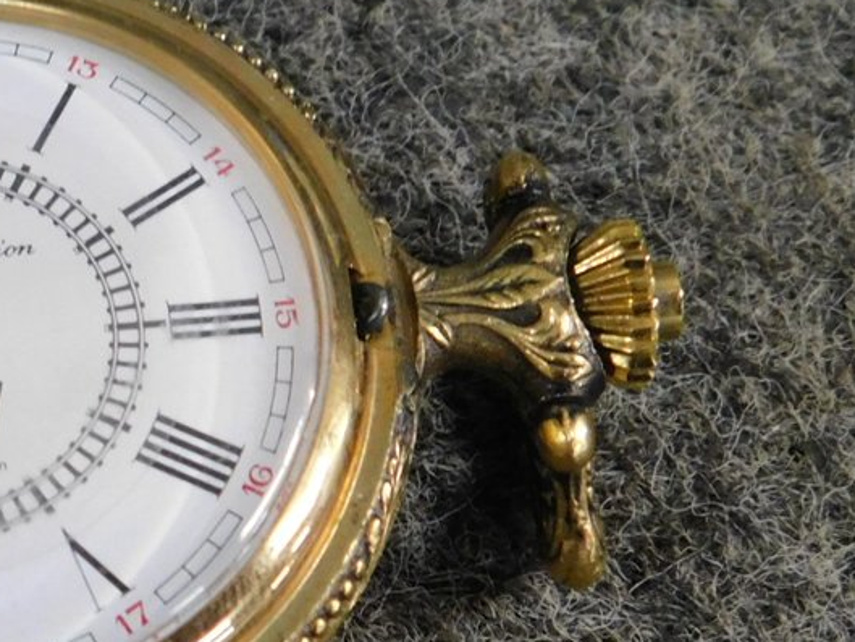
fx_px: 2545
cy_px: 353
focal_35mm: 103
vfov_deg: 14.4
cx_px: -140
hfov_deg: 18.2
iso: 400
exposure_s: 1/20
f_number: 3.5
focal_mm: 6.3
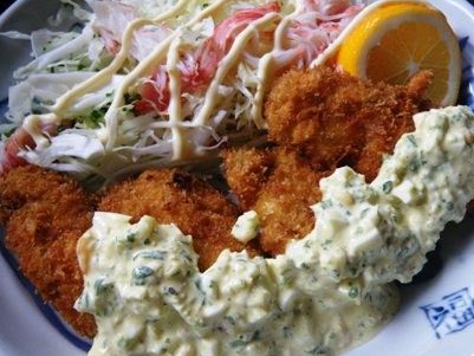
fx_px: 520
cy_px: 173
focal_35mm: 38
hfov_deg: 49.0
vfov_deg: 37.7
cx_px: 236
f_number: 3.8
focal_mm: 6.1
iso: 250
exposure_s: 1/50
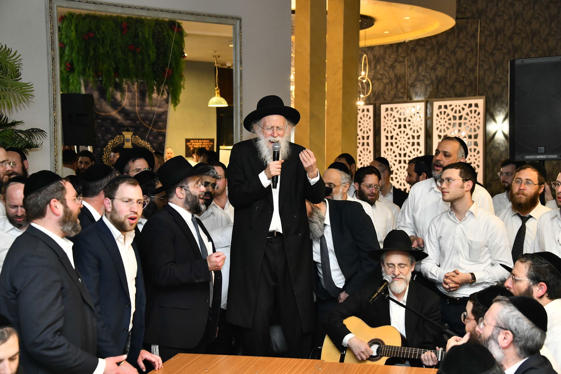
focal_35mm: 62
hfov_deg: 32.4
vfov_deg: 21.9
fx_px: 966
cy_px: 187
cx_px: 280
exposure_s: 1/100
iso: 1600
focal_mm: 62
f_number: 5.6
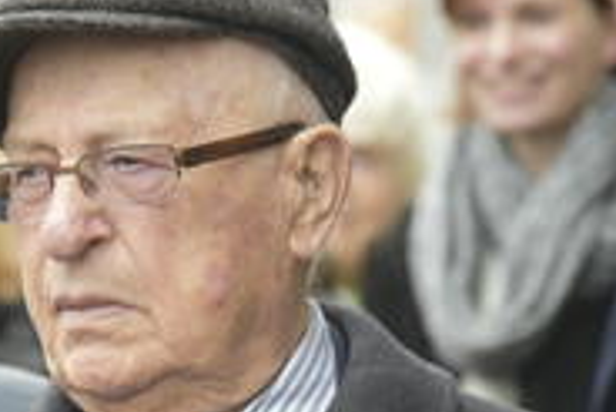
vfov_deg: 4.2
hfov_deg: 6.3
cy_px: 514
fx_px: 5582
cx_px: -97
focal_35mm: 326
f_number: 5
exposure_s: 1/100
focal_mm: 120
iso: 1600
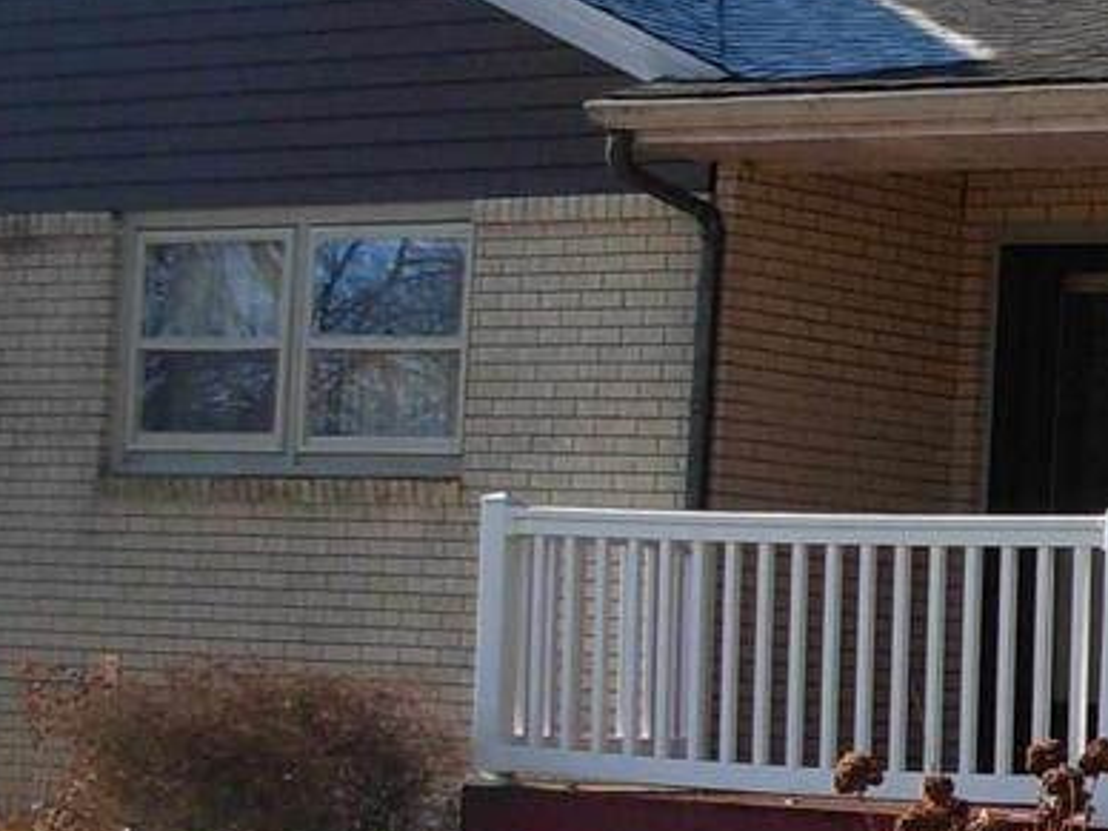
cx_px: 1516
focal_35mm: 141
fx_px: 4513
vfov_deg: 10.5
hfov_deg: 13.4
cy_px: 497
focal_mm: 6.3
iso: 79
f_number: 2.9
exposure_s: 1/627
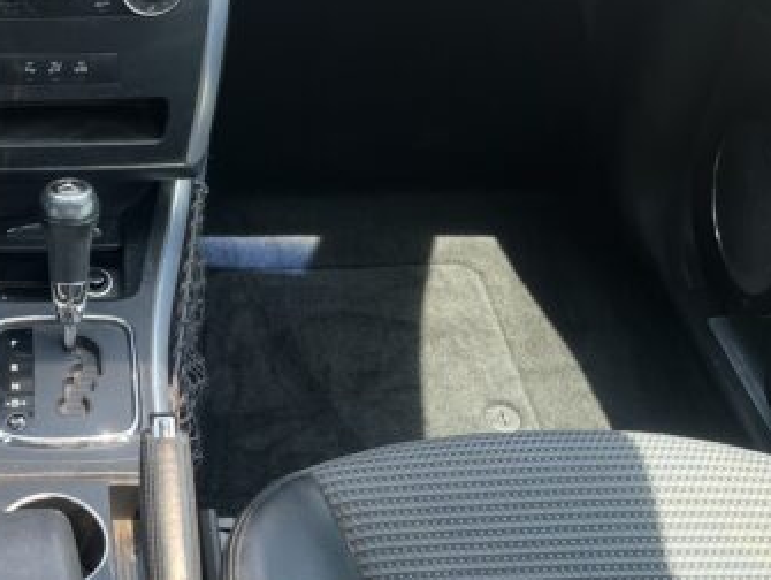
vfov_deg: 23.6
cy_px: 198
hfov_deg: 29.2
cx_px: 7
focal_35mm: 62
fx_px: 1382
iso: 40
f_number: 1.6
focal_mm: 5.1
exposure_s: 1/122
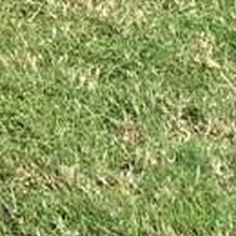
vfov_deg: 6.6
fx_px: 1743
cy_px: -608
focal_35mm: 226
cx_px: -744
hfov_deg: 6.2
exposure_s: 1/466
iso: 50
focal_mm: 5.96
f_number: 1.6
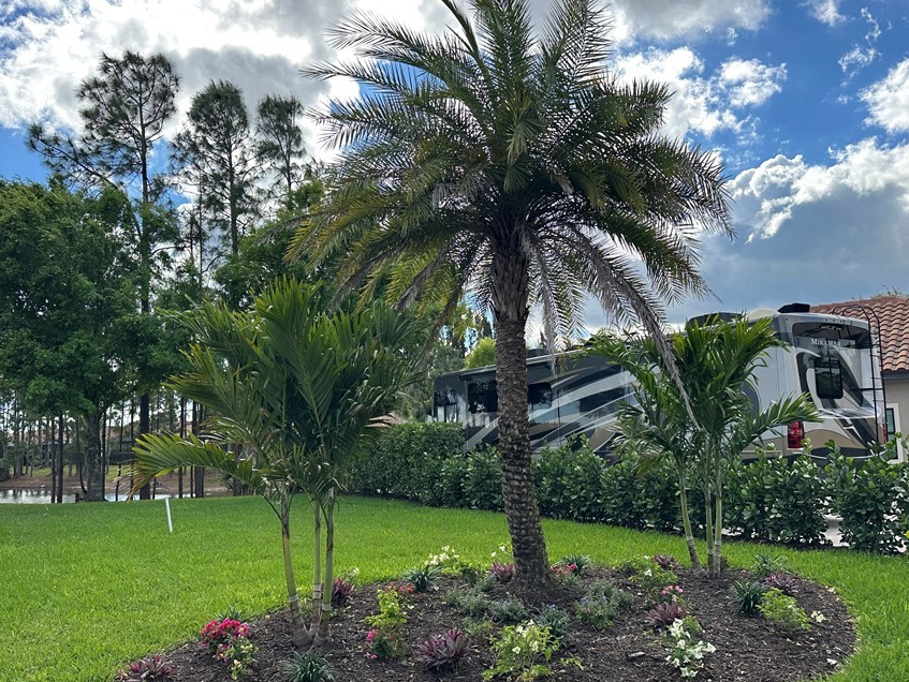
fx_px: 762
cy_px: 369
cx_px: 435
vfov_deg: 48.2
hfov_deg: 61.6
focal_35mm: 29
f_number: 1.78
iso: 80
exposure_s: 1/2525
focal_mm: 6.86
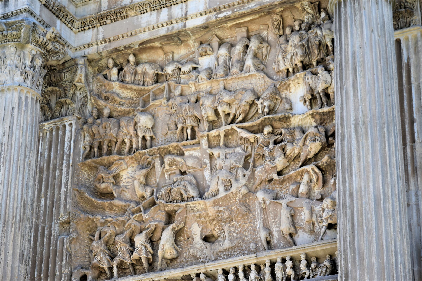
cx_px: 211
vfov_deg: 13.0
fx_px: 1231
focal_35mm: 105
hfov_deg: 19.5
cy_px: 140
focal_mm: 70
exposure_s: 1/160
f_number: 6.3
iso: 400
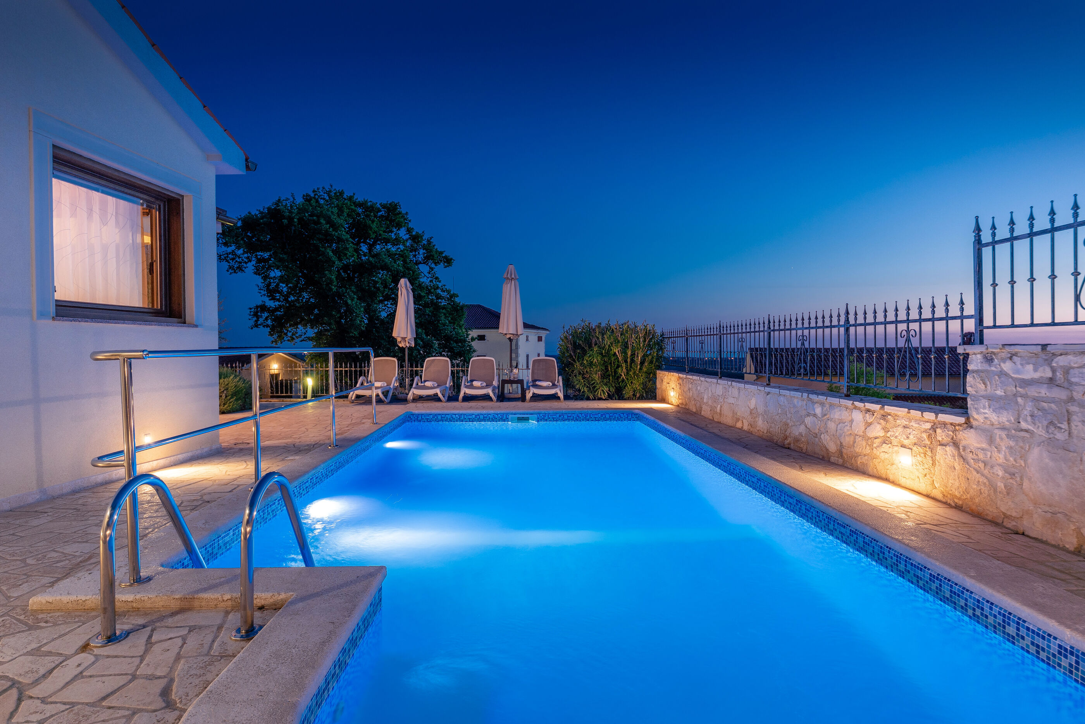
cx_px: 542
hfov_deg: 86.9
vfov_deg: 64.6
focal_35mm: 19
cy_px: 362
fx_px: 573
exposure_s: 1
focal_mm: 19
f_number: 5.6
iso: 200
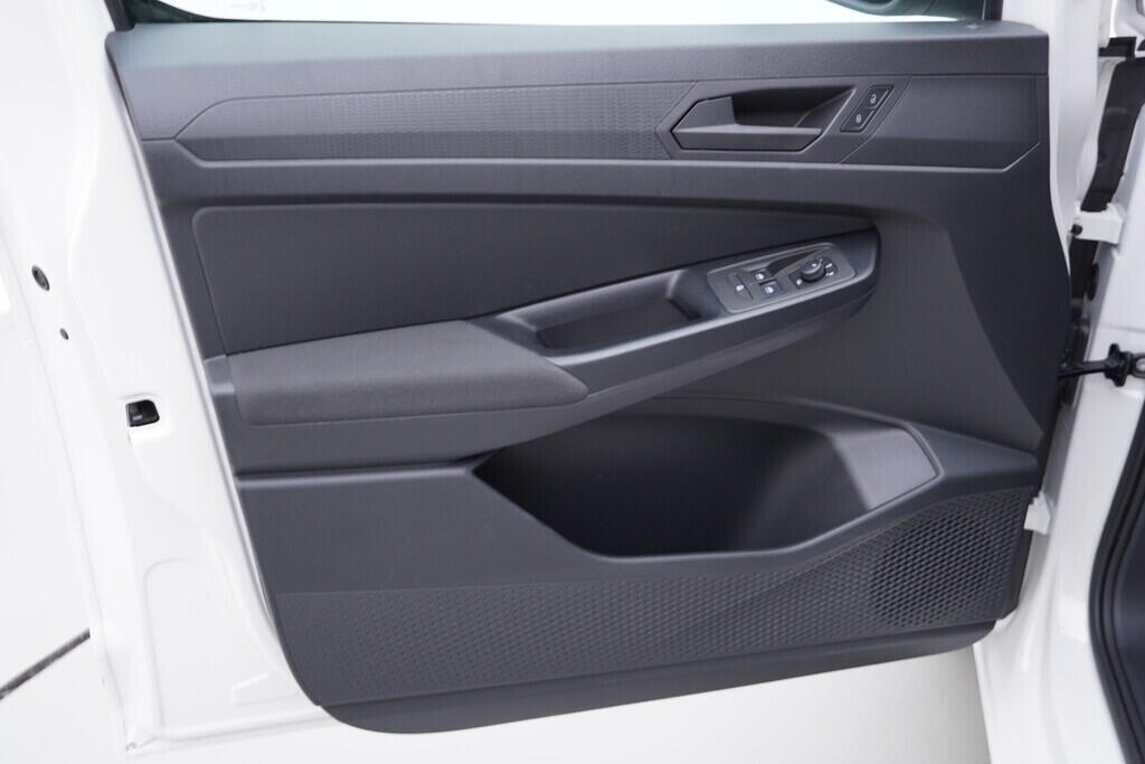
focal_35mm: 36
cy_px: 382
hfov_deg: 53.1
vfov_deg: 36.9
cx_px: 572
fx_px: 1145
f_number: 2.8
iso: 125
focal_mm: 24
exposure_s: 1/40
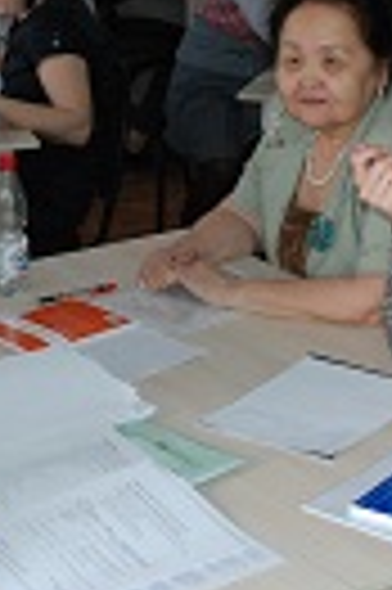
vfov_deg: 20.2
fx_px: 1654
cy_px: 214
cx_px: 126
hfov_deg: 13.5
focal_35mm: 101
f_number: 4.8
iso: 800
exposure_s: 1/60
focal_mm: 22
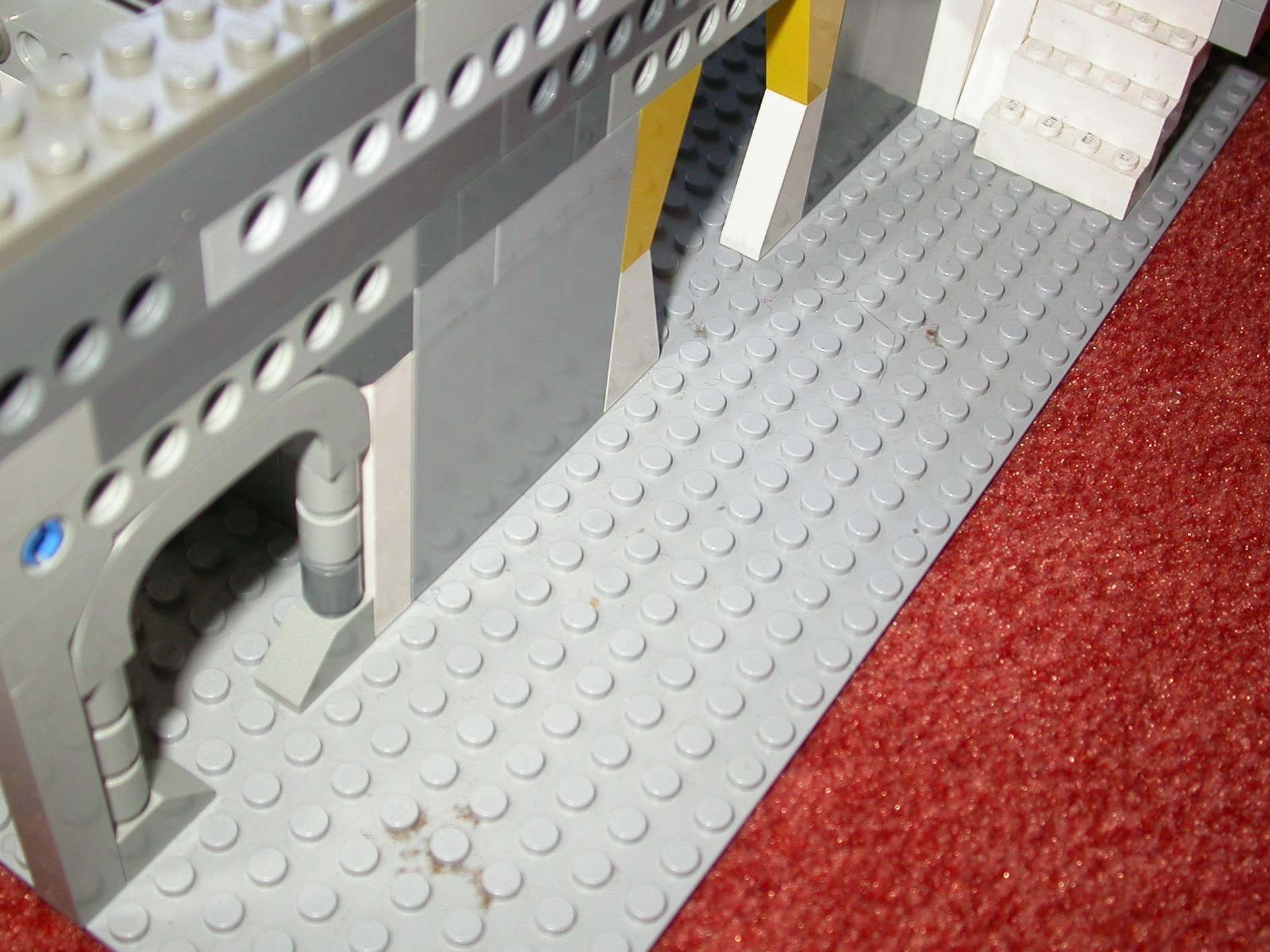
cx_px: 632
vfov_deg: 31.5
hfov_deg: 41.2
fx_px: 1688
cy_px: 406
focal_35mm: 46
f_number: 2.6
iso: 100
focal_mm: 7.85
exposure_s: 1/60
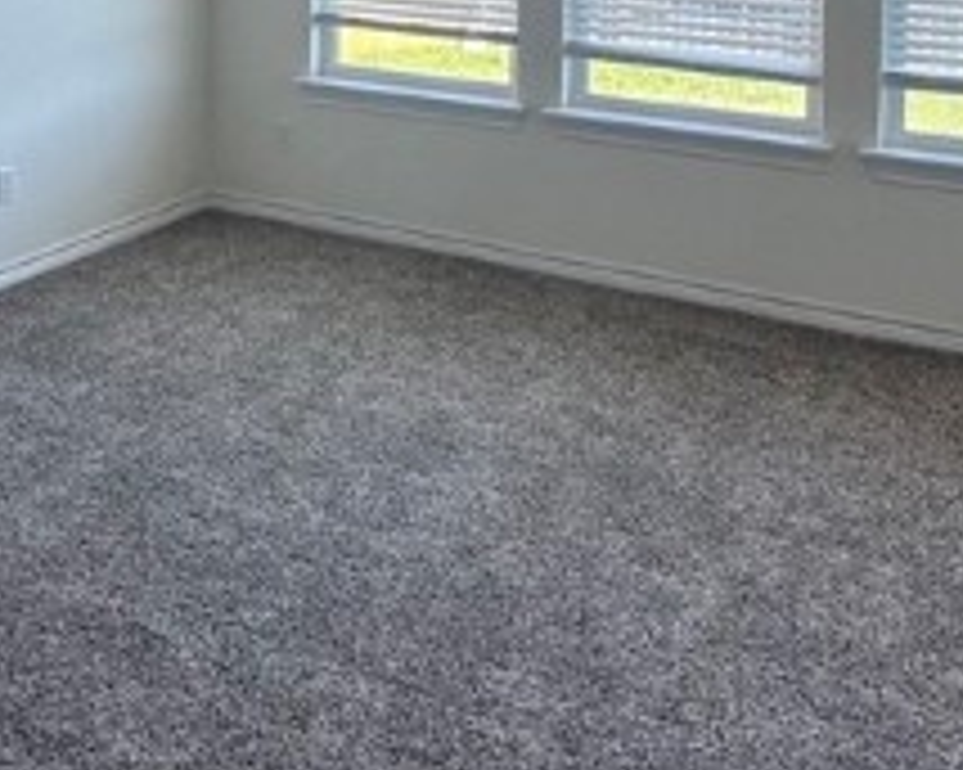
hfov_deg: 37.7
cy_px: -104
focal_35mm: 49
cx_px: 324
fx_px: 1396
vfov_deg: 27.8
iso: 64
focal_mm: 2.22
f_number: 2.2
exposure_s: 1/120
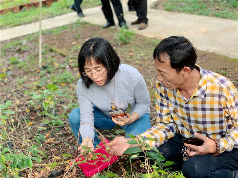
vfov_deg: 28.0
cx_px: 119
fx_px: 358
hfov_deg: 36.8
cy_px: 89
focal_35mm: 52
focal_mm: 6
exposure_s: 1/122
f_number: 2.4
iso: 25
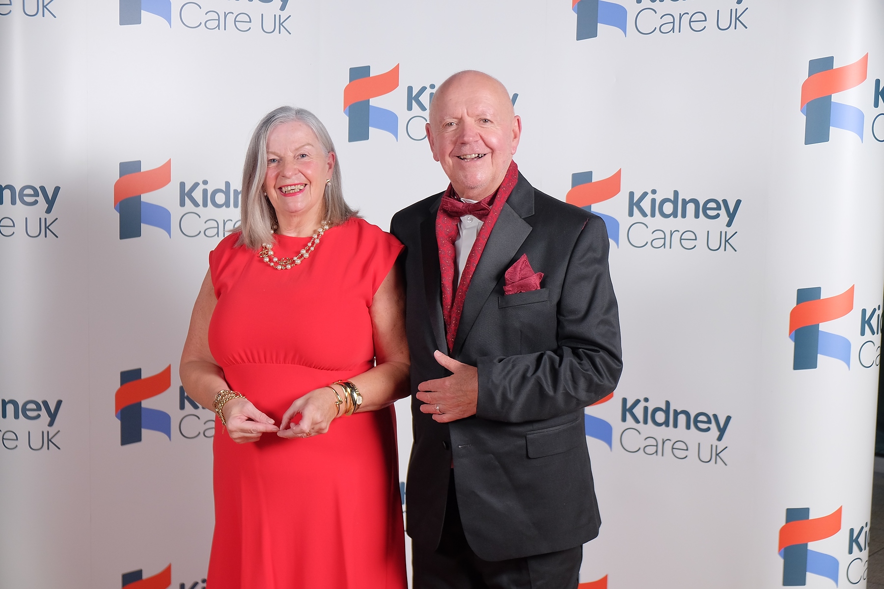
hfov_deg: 41.9
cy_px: 294
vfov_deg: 28.6
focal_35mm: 47
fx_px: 1154
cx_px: 442
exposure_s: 1/180
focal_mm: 31.5
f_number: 3.6
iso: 400
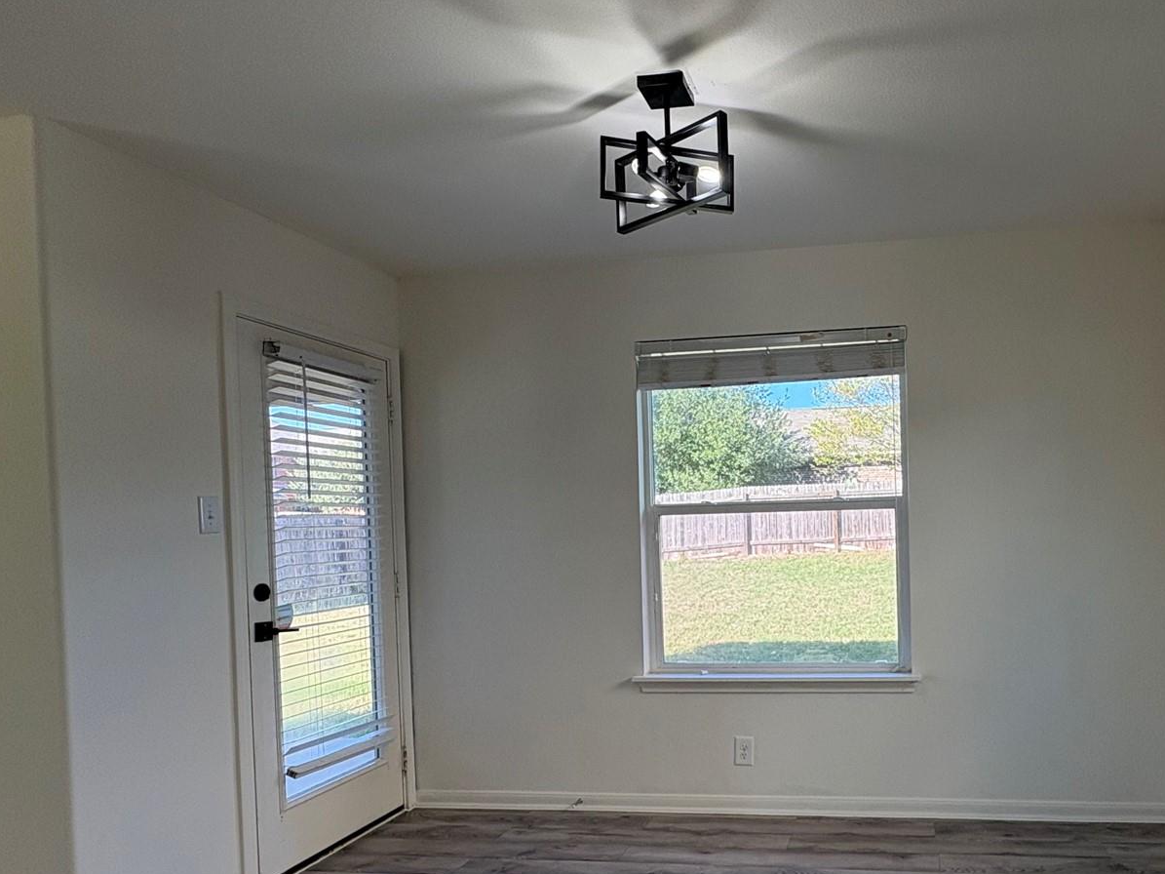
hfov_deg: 69.0
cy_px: 543
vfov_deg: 56.2
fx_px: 808
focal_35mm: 24
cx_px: 802
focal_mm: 2.22
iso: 50
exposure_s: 1/138
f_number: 2.2
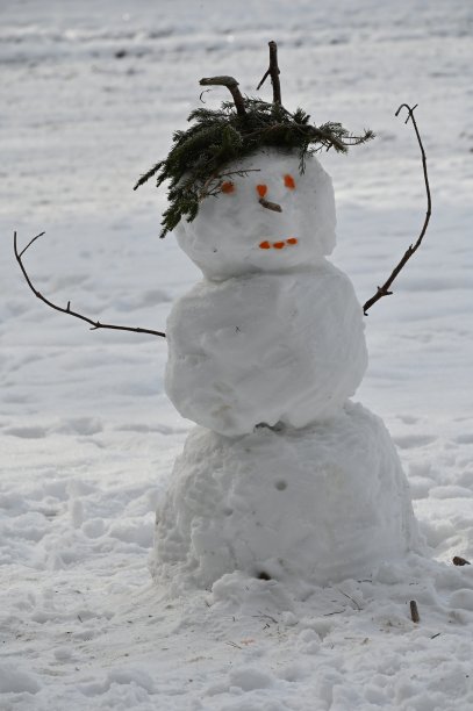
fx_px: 5330
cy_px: 356
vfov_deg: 7.6
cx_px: 236
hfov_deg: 5.1
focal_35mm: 270
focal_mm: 270
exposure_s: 1/400
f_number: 14
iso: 320
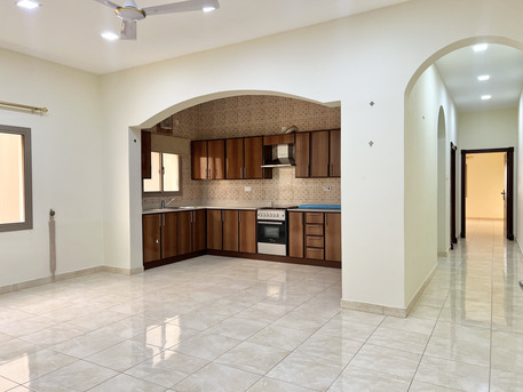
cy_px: 196
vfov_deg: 53.1
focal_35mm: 26
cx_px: 262
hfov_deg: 67.3
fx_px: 393
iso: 125
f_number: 1.5
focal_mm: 5.7
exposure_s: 1/100
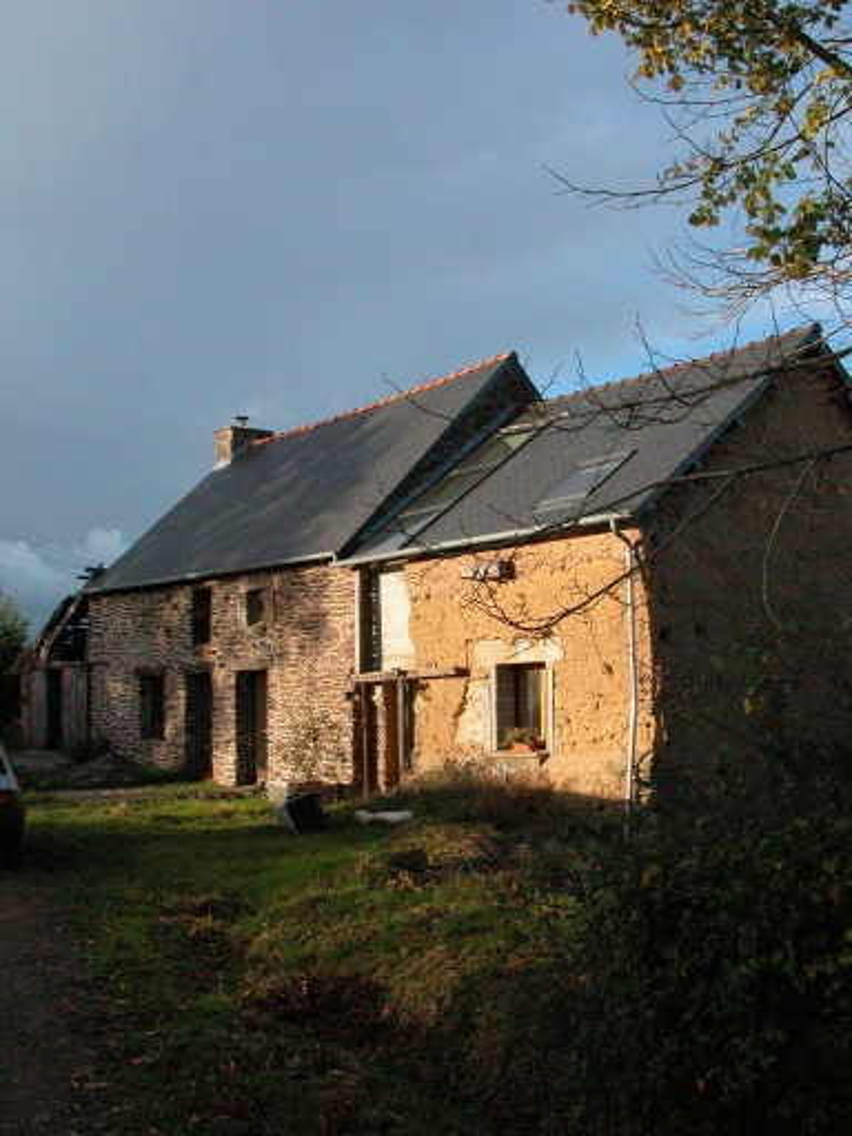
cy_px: 568
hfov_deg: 34.3
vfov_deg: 44.8
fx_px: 1378
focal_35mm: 42
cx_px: 426
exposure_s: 1/1582
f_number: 7.3
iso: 800
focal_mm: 10.7
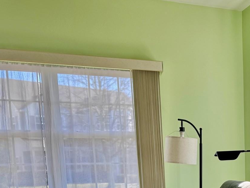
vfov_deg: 22.8
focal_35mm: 59
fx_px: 426
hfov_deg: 30.0
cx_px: 261
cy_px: 226
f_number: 1.78
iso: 64
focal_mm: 6.76
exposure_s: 1/173
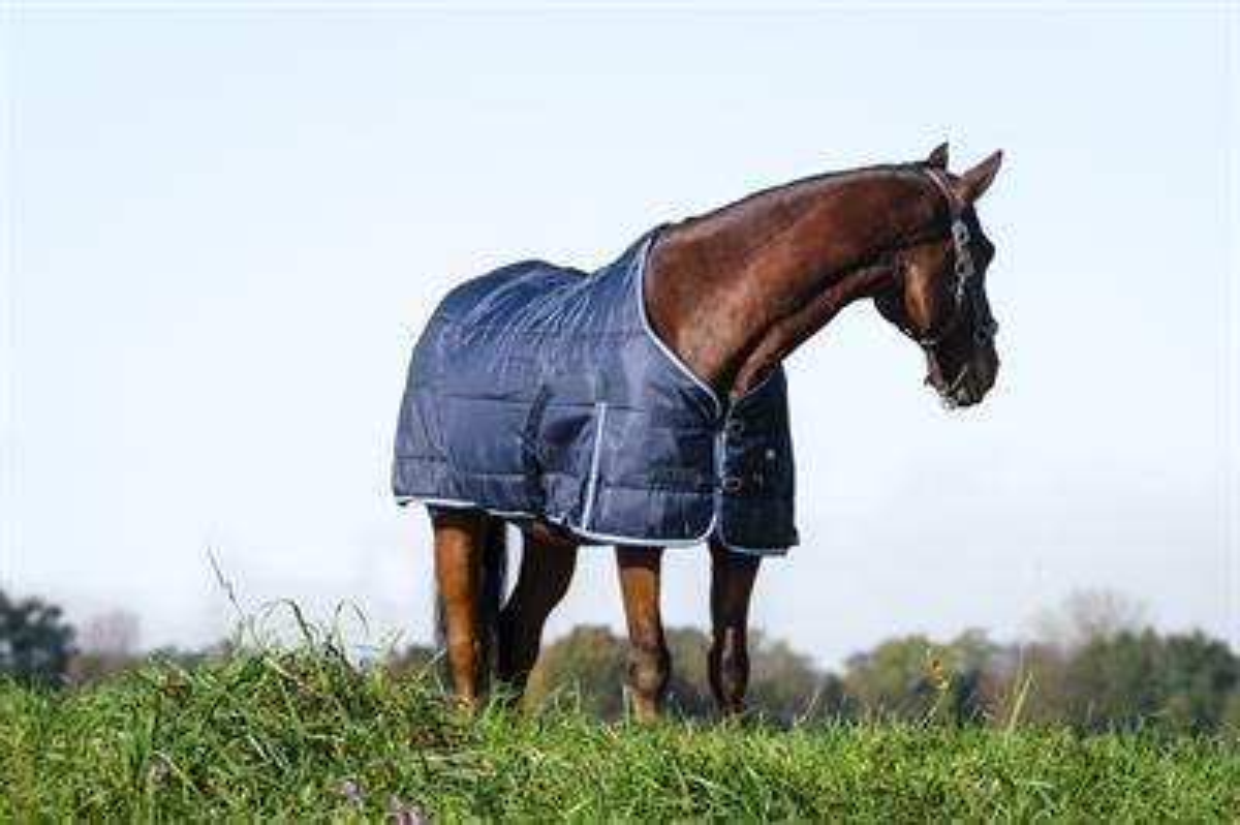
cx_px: 620
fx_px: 5369
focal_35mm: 156
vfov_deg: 8.8
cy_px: 412
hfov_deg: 13.2
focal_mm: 104.2
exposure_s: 1/2000
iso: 800
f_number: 5.6
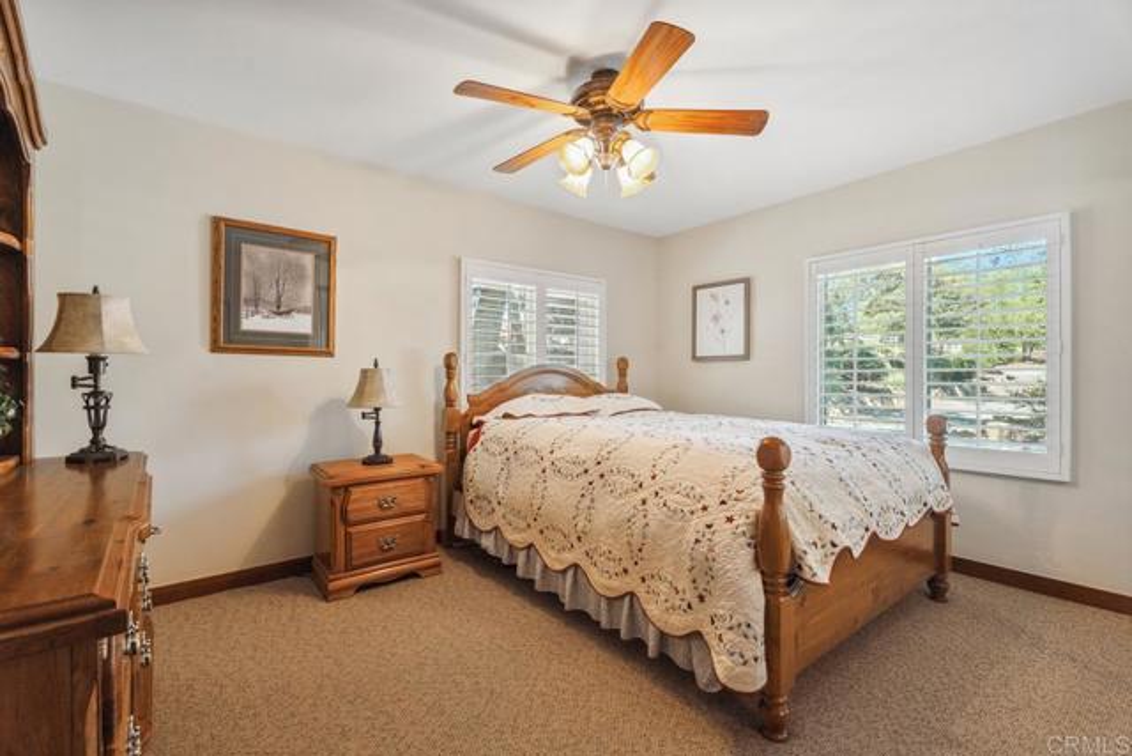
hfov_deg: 96.7
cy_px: 378
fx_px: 503
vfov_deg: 73.8
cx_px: 566
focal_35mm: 16
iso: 400
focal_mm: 16
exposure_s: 1/25
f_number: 8
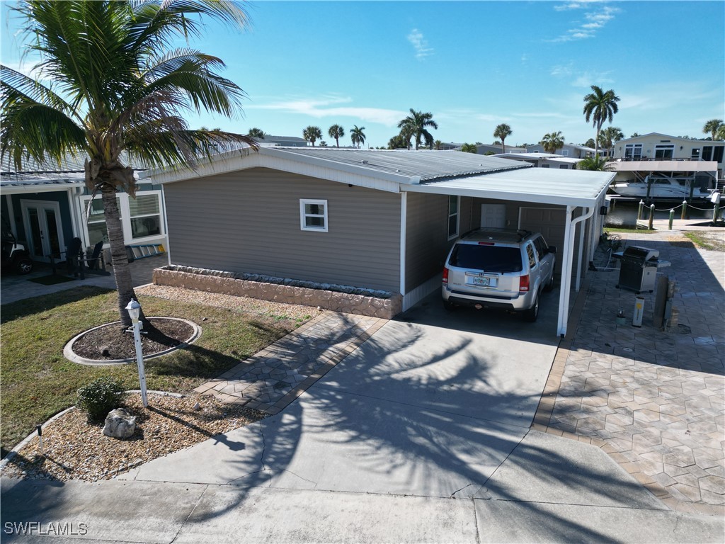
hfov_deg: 71.6
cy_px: 272
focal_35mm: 24
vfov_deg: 56.8
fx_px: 503
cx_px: 362
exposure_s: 1/3200
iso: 140
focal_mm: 6.72
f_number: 1.7
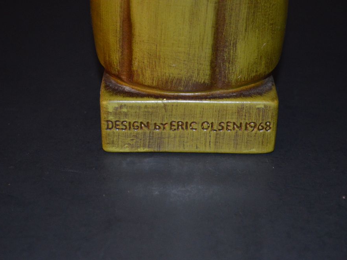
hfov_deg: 26.0
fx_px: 752
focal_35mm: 75
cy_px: 130
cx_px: 194
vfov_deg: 19.6
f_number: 5.3
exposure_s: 1/60
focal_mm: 46
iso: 3200
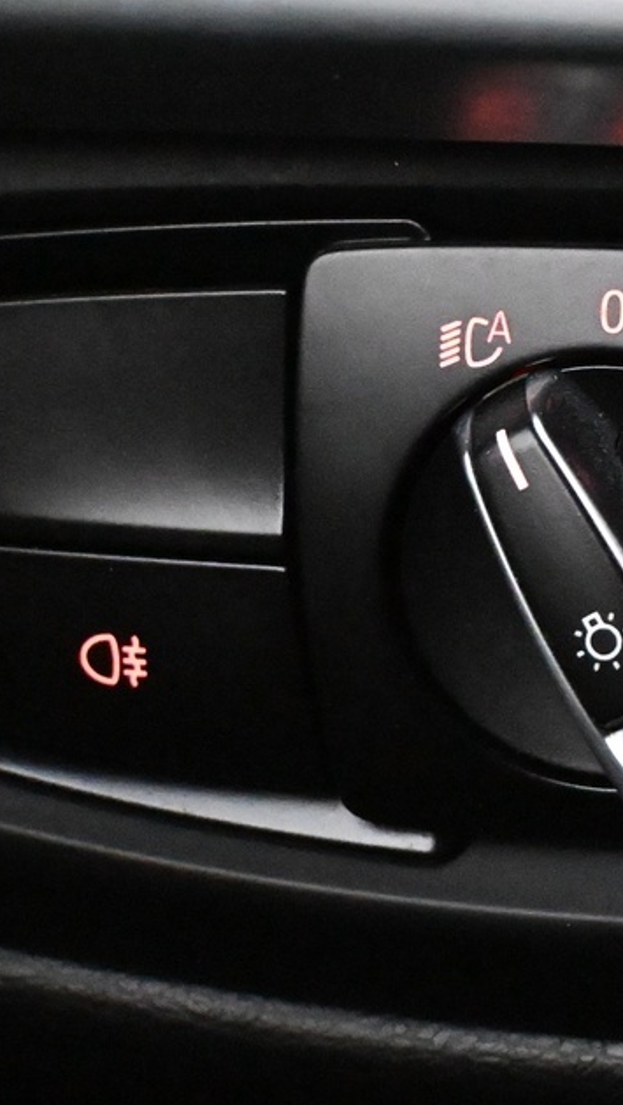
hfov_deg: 11.1
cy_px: 465
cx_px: 779
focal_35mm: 107
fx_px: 3139
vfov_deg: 20.0
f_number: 4.5
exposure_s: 1/40
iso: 12800
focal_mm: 26.5
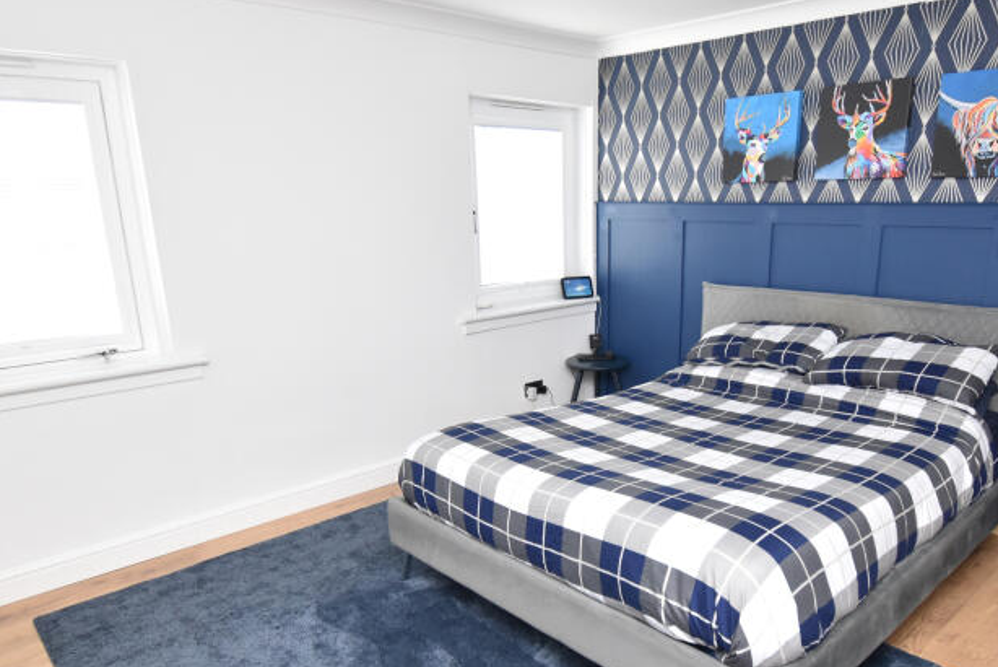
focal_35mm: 25
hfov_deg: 71.1
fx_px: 693
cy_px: 408
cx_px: 571
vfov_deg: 50.9
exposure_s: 1/125
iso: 1000
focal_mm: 10
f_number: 4.5
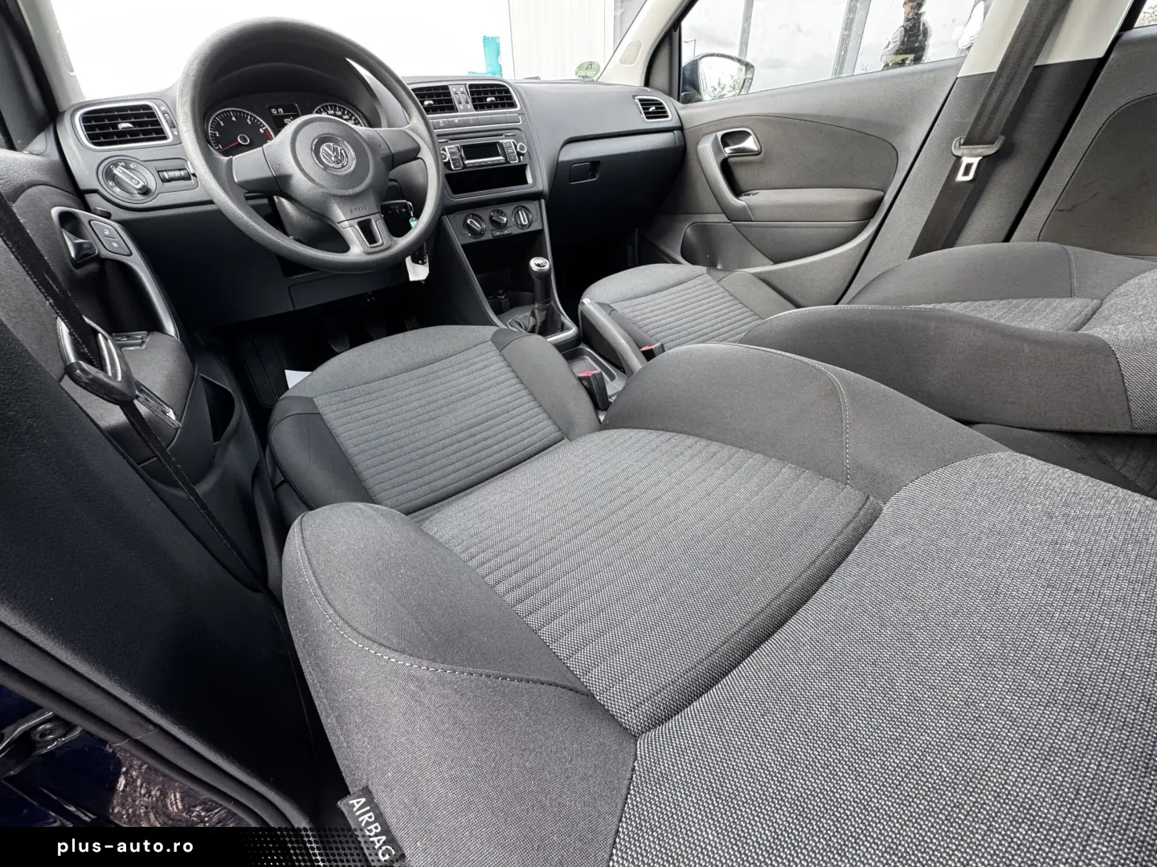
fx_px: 468
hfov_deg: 102.1
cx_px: 578
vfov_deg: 85.7
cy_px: 434
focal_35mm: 14
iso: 200
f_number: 2.2
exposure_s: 1/99
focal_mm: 2.22
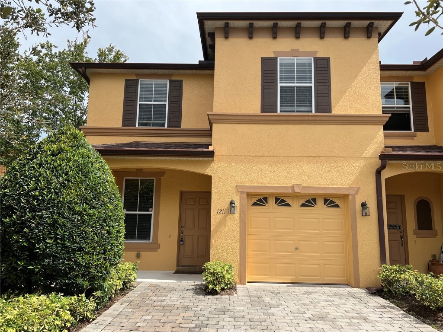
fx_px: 333
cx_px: 222
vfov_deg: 53.1
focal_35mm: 26
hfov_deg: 67.3
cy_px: 166
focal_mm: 5.7
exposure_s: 1/3165
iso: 50
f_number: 1.5
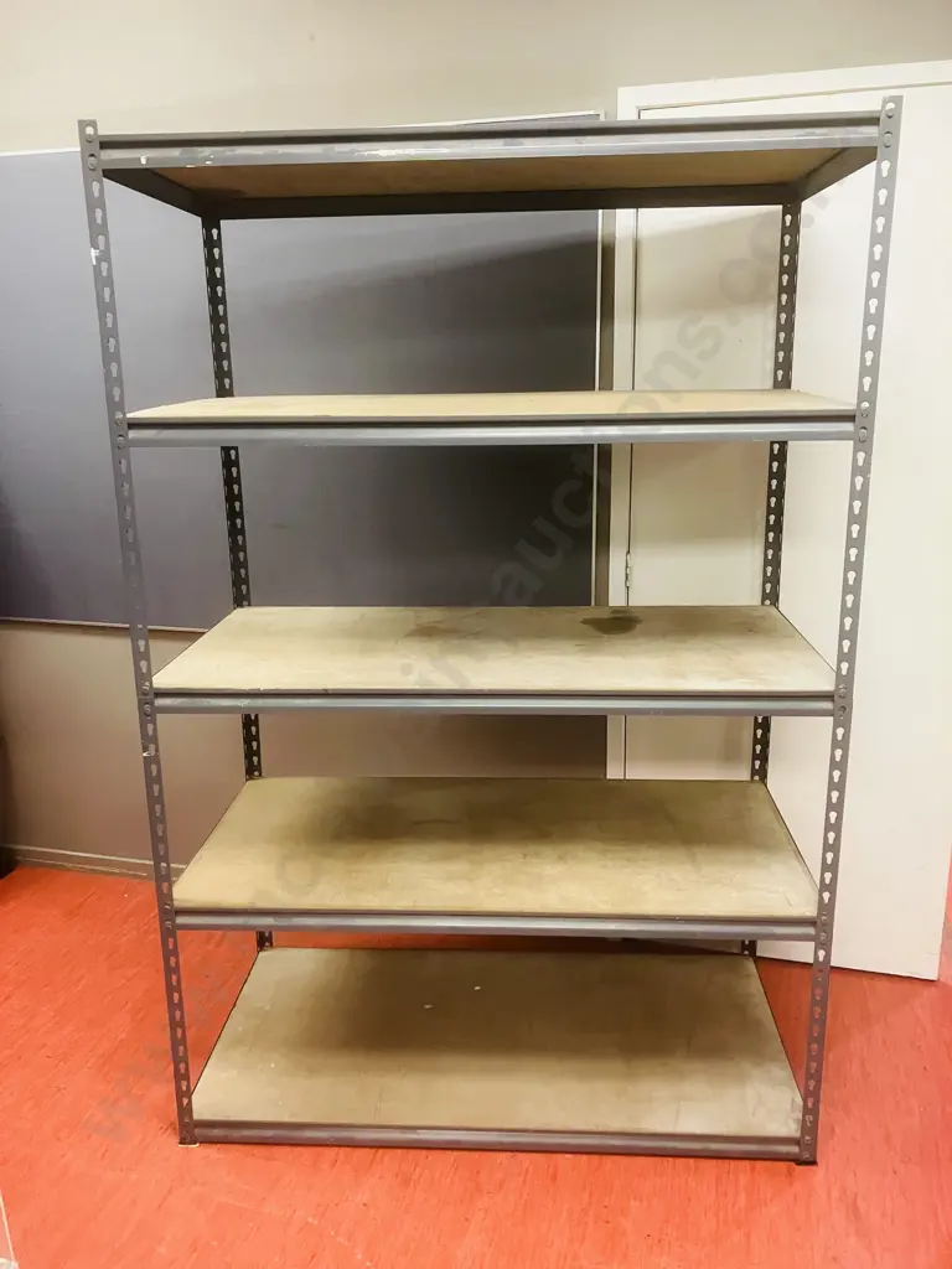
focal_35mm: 28
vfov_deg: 63.4
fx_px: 1027
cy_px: 634
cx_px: 476
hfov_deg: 49.7
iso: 250
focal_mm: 3.99
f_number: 1.8
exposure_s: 1/33
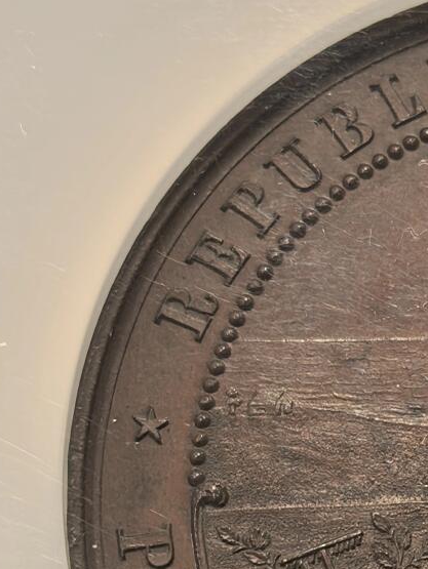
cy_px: 512
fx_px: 2882
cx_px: 629
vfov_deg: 11.2
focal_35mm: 175
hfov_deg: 8.3
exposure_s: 1/50
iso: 160
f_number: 2
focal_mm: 6.98
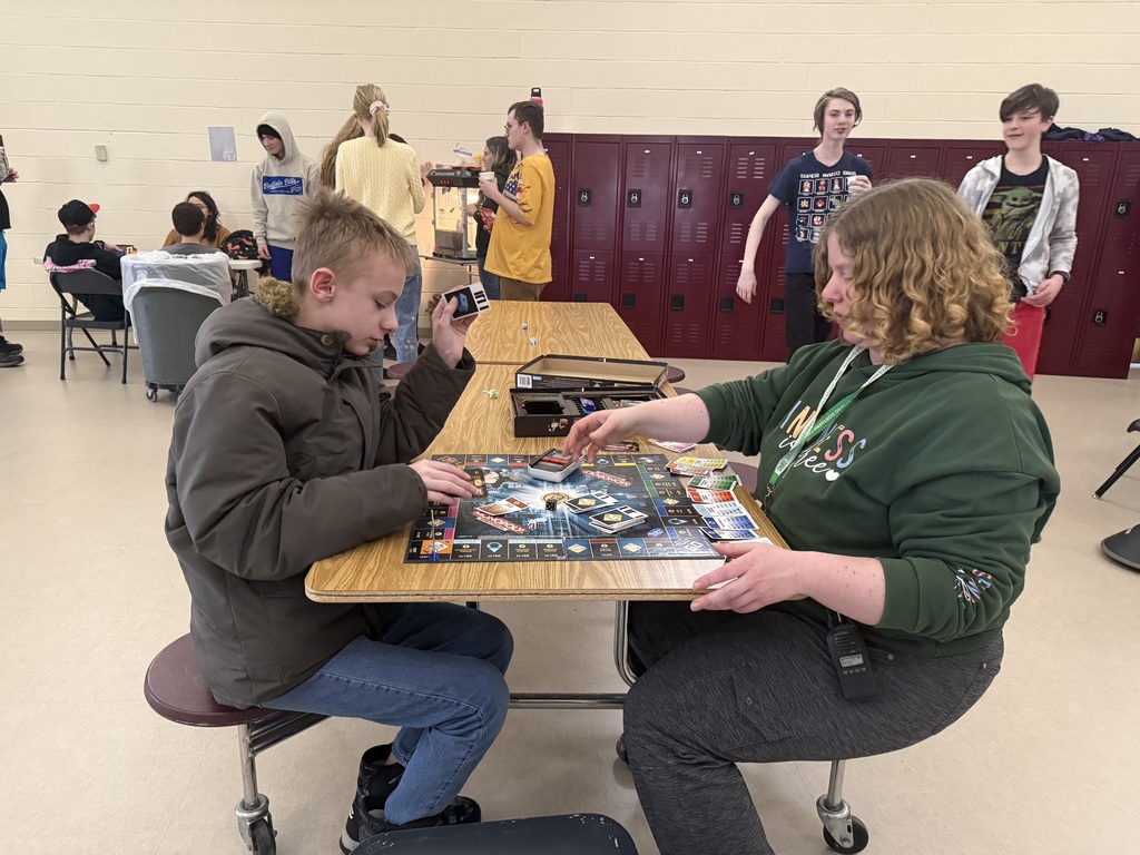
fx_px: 790
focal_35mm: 24
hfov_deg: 71.6
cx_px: 570
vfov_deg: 56.8
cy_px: 428
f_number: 1.78
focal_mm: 6.76
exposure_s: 1/60
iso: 500
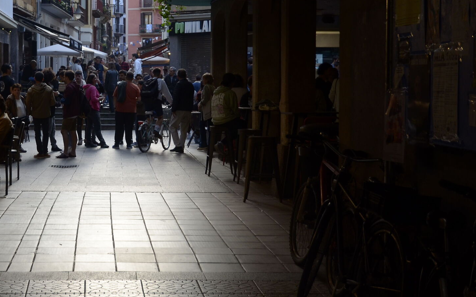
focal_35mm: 79
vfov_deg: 16.5
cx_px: 104
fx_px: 1023
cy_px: 97
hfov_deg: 25.8
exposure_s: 1/100
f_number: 5.6
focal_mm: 31
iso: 400
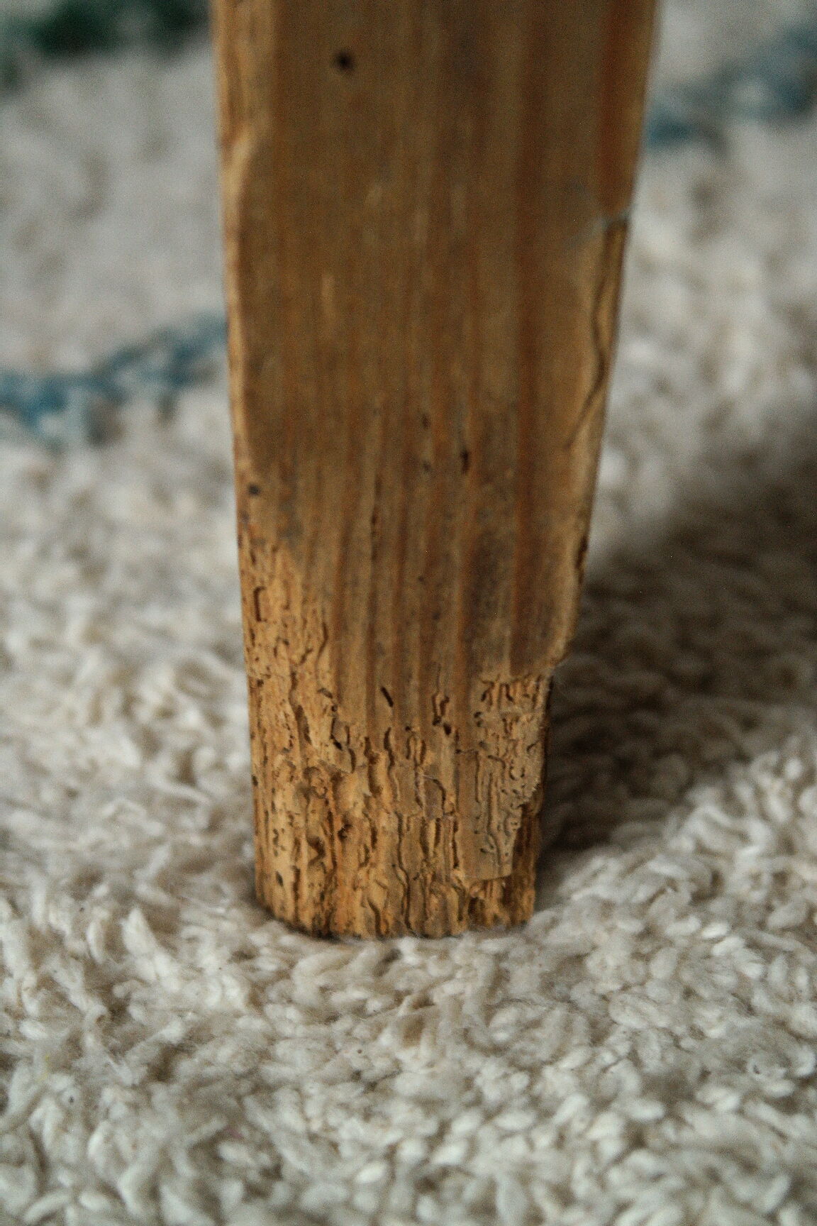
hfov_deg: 17.7
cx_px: 408
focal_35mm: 77
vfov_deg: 26.3
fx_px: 2621
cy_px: 613
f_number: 5.6
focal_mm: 50
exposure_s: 1/30
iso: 800
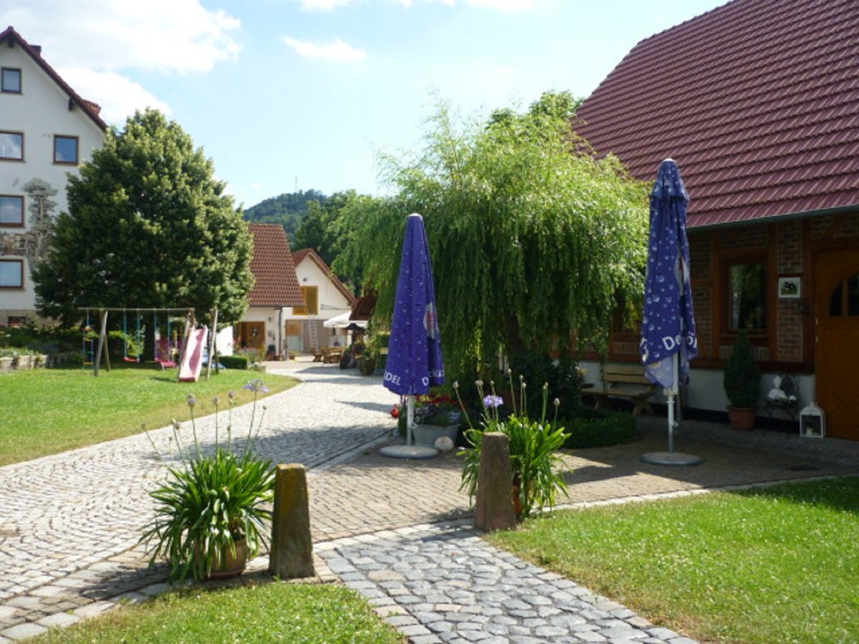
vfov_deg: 42.9
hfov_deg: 55.4
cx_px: 430
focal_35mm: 33
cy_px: 322
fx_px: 819
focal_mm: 5.5
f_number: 2.8
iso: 80
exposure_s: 1/640
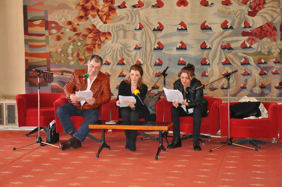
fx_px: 610
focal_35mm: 78
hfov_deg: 26.0
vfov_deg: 17.4
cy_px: 94
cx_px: 141
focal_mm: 52
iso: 800
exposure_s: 1/60
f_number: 5
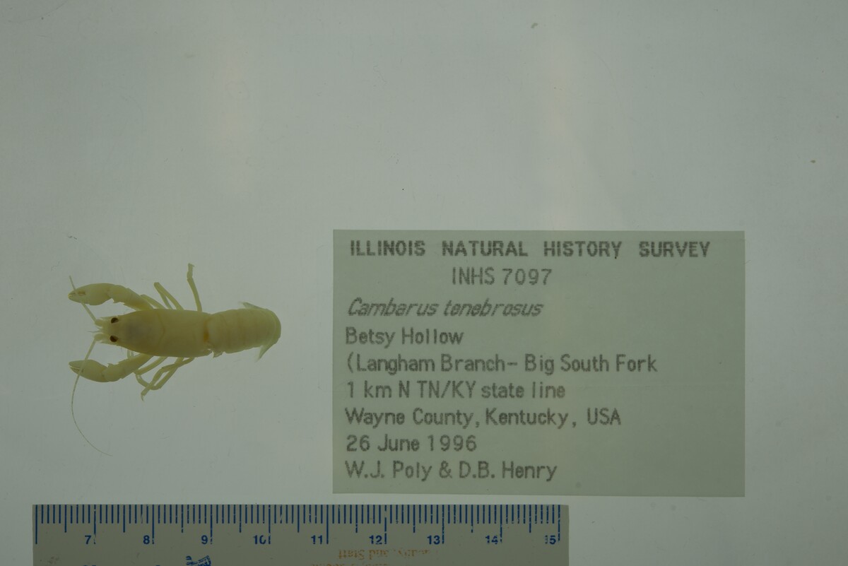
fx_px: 1414
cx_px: 424
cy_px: 283
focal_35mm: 60
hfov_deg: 33.4
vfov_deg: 22.6
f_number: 9
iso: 50
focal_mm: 60
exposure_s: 1/125
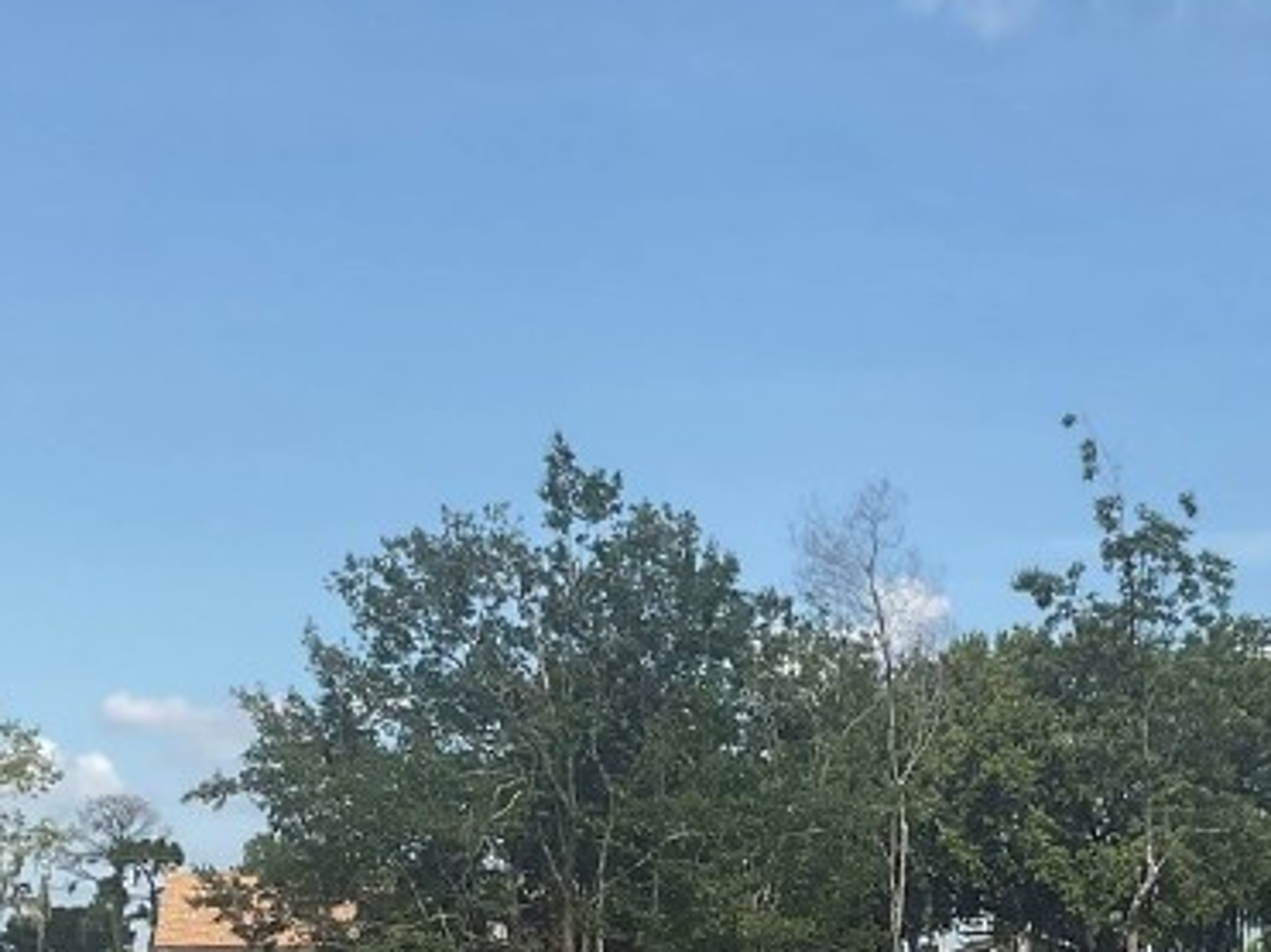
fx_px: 2936
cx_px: 863
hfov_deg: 24.3
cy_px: 904
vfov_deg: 18.1
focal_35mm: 80
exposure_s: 1/1848
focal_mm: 3
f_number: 1.8
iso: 16
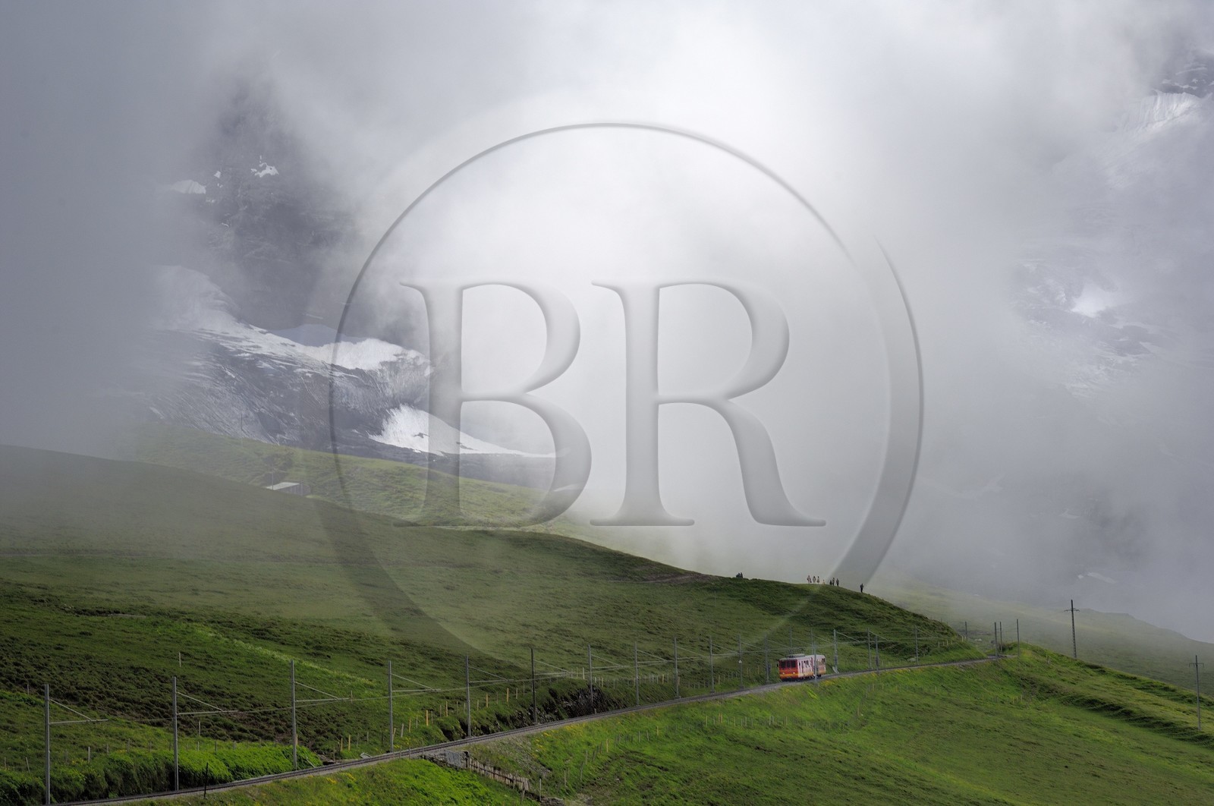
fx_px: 3536
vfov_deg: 13.0
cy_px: 403
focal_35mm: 105
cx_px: 607
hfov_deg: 19.5
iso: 100
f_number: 13
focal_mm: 70
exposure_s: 1/160
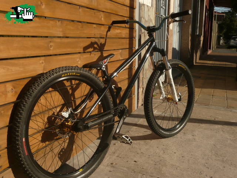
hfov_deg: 46.8
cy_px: 89
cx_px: 118
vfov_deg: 36.0
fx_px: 274
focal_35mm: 40
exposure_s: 1/200
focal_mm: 6.5
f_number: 9
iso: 100
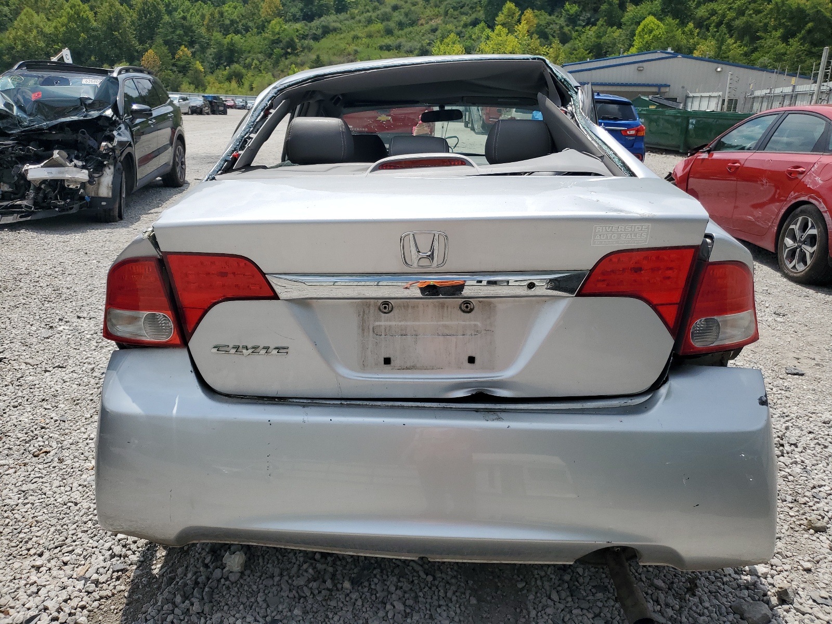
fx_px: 625
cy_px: 312
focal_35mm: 26
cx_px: 416
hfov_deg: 67.3
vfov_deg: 53.1
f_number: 1.5
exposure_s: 1/5000
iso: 50
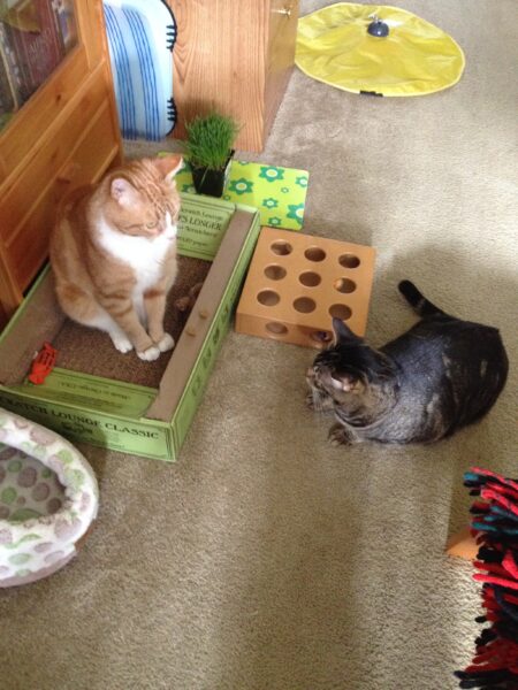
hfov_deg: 40.7
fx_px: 698
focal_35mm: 35
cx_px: 259
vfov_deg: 52.6
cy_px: 345
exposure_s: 1/17
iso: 400
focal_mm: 4.28
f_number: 2.4
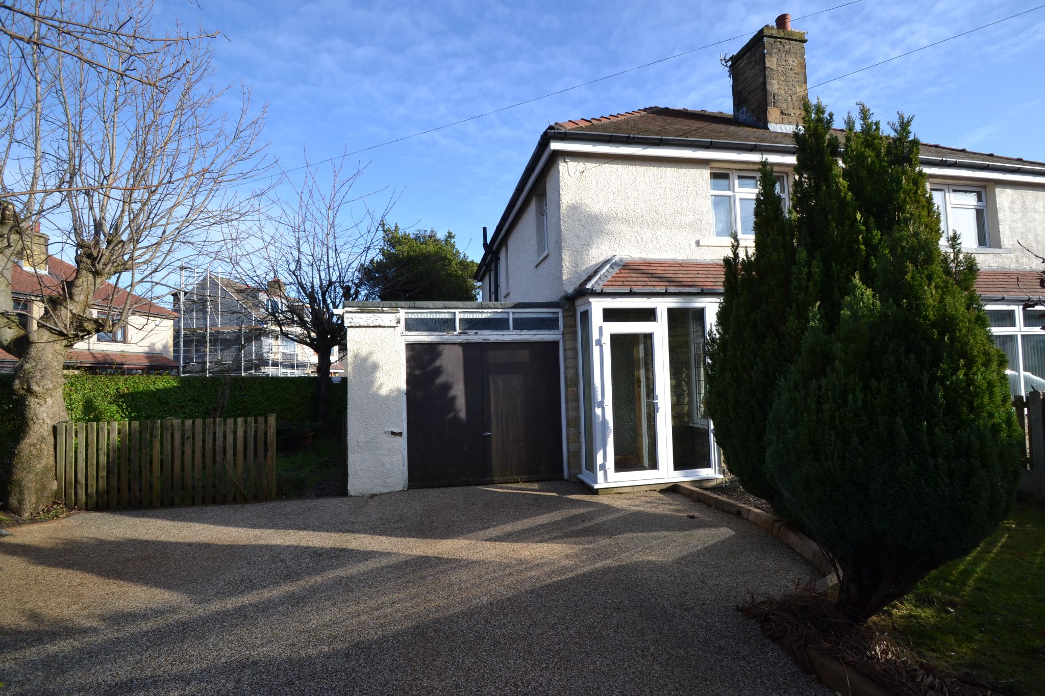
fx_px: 435
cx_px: 522
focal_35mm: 15
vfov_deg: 77.3
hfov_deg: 100.4
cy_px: 348
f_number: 6.3
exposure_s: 1/160
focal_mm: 10
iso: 100
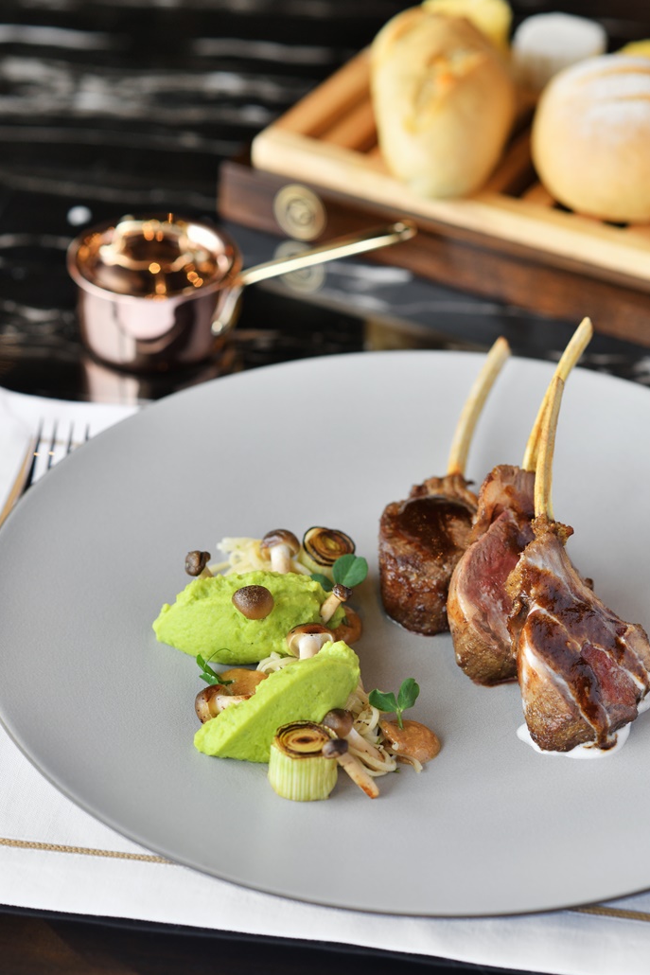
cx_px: 316
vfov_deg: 20.6
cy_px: 523
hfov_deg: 13.8
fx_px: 2680
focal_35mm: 99
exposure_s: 1/100
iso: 100
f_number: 4.5
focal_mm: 85
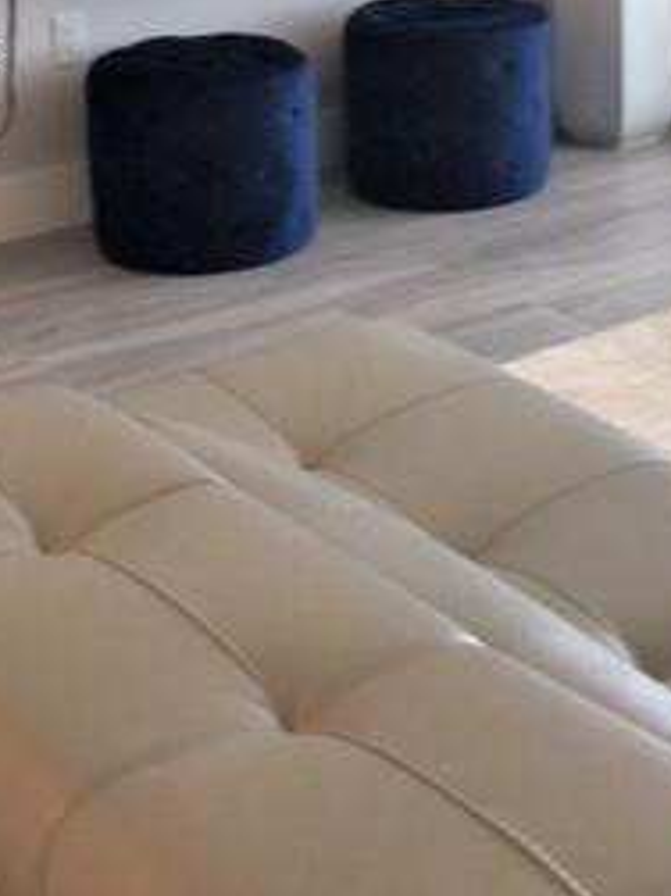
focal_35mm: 74
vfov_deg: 25.3
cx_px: 435
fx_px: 1914
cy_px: 46
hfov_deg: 19.8
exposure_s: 1/60
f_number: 2.2
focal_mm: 4.15
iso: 25
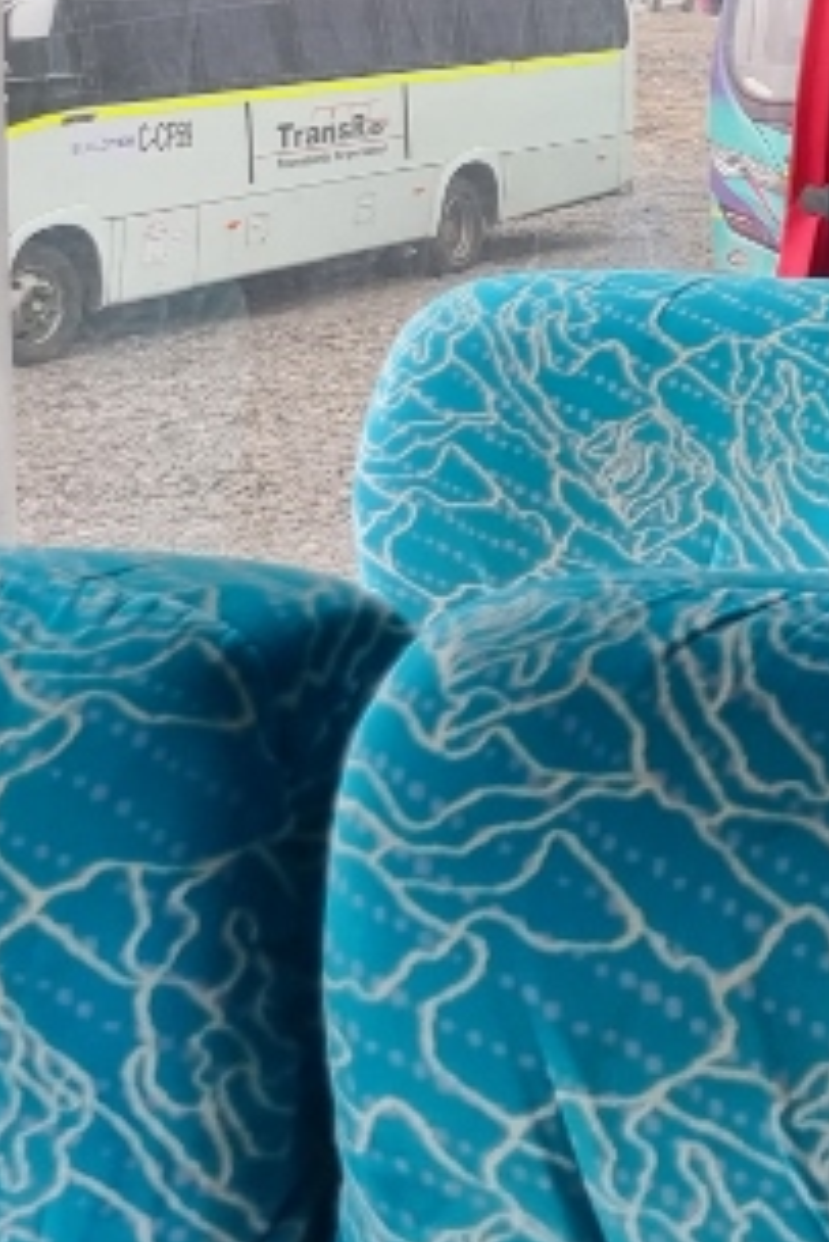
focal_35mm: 91
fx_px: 3139
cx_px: 1956
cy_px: 106
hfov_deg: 12.2
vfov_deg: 21.8
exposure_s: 1/100
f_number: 1.8
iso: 100
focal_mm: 5.4
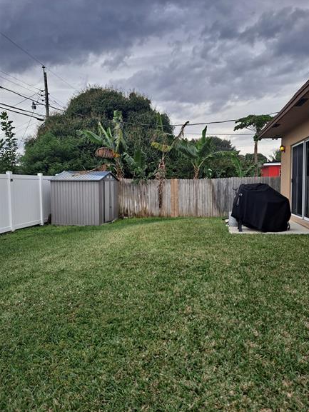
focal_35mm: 26
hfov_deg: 53.1
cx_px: 160
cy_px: 200
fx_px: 309
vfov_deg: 67.3
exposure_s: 1/620
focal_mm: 4.6
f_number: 2
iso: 32
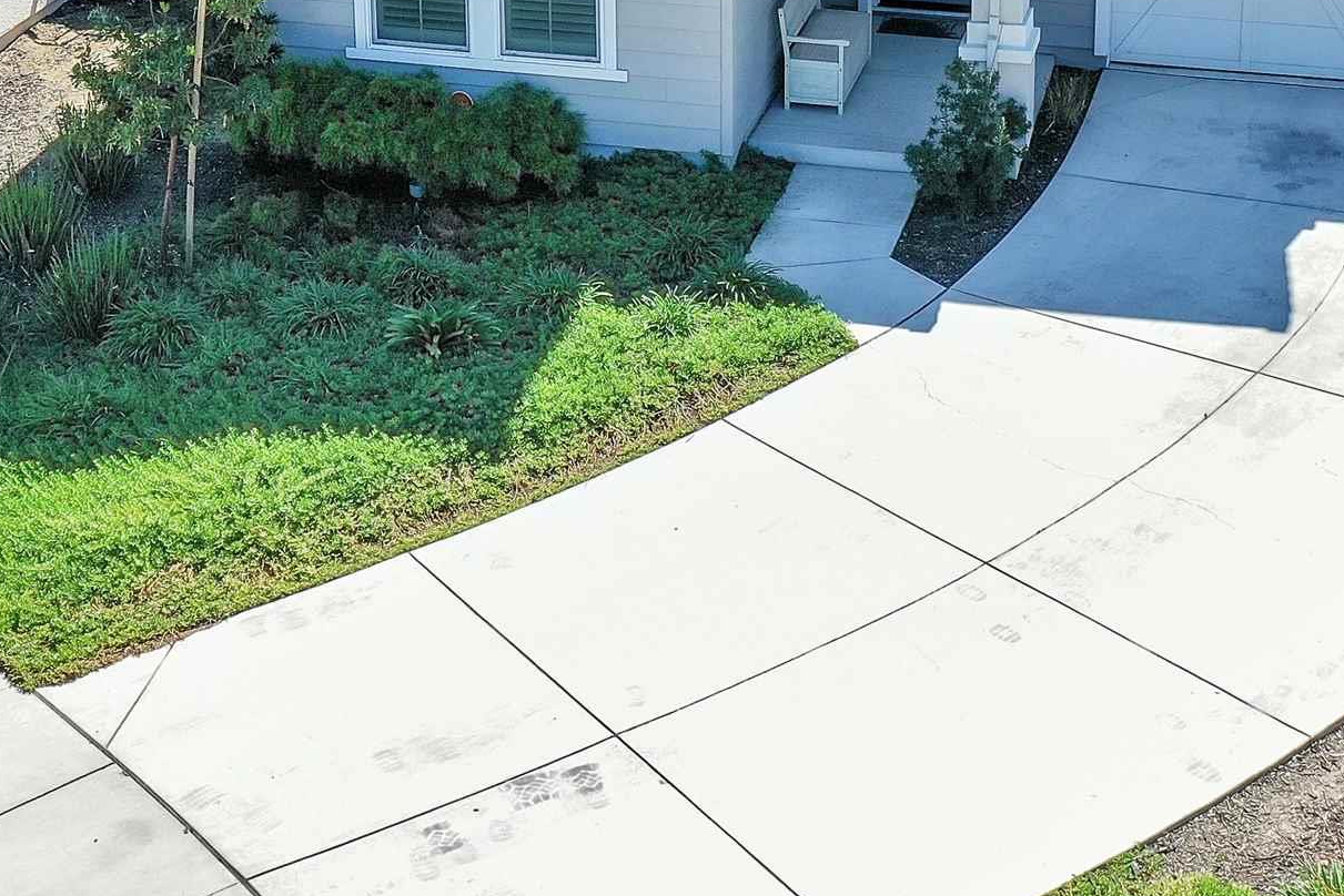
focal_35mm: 71
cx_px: 782
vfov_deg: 18.4
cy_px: -122
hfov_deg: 28.4
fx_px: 2651
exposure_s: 1/320
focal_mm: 10.26
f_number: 5.6
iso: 100
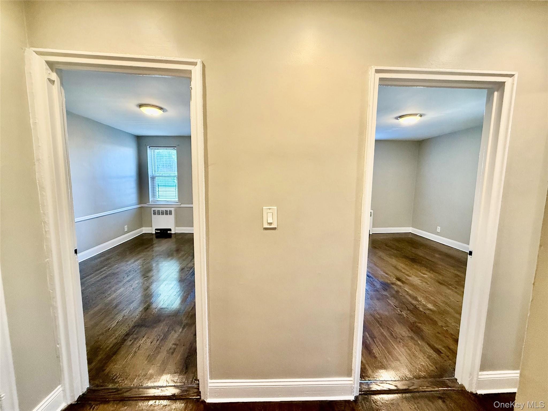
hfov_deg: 102.1
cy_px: 206
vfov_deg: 85.7
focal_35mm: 14
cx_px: 274
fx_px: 222
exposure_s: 1/120
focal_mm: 2.22
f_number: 2.2
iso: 320
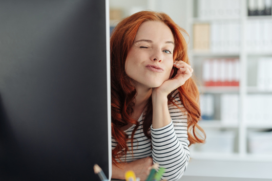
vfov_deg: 18.2
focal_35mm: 75
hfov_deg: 27.0
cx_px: 123
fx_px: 567
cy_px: 109
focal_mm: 55
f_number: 2.2
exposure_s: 1/125
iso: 160
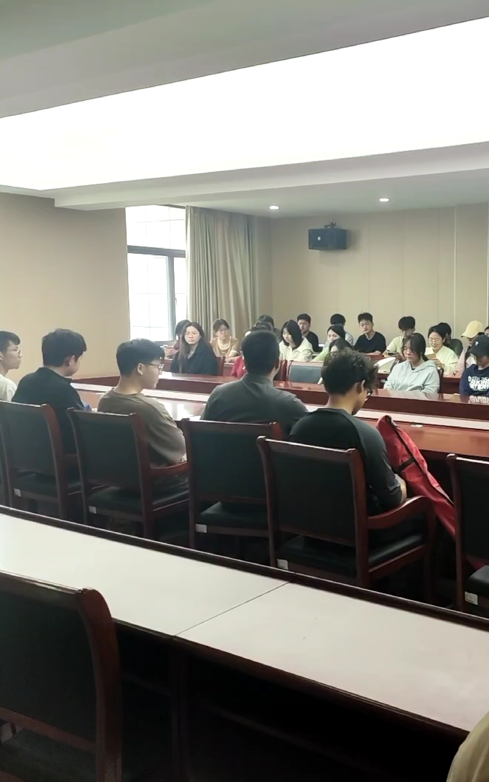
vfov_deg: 54.0
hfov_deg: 33.7
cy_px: 387
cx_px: 426
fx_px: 768
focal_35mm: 36
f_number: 1.79
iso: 80
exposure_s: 1/33.3
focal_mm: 4.71
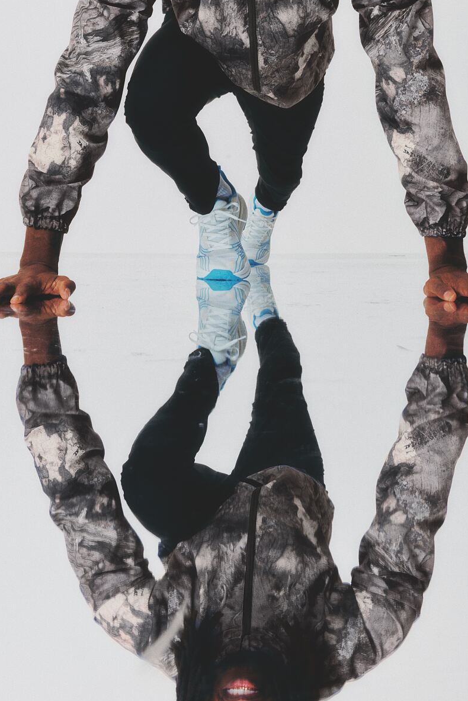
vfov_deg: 41.2
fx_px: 911
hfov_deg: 28.8
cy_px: 199
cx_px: 228
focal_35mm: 47
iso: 320
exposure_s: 1/200
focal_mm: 30.5
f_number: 16
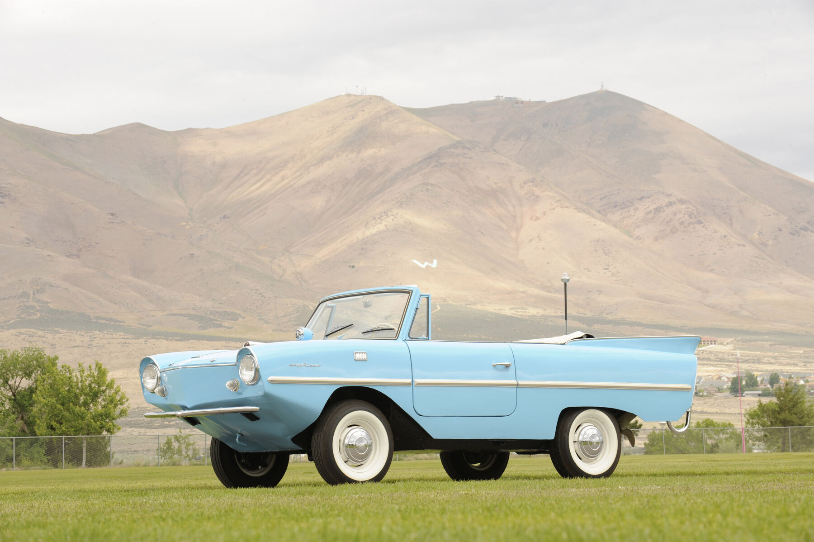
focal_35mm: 116
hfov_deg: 17.7
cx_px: 407
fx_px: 2621
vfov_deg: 11.8
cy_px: 271
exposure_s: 1/80
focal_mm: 116
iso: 200
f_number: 16
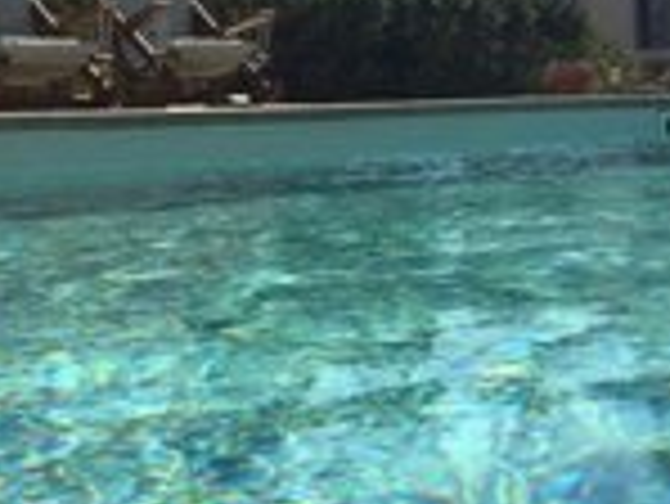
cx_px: 472
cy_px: 144
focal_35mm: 70
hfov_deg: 27.5
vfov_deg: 20.9
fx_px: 1356
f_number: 2.2
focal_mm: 4.15
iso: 32
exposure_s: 1/4950
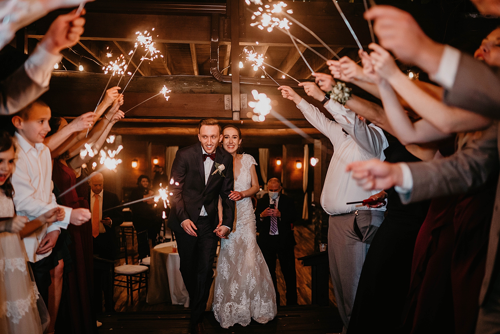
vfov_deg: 37.9
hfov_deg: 54.4
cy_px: 167
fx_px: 486
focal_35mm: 35
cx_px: 250
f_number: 1.4
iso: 2000
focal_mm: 35
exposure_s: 1/125
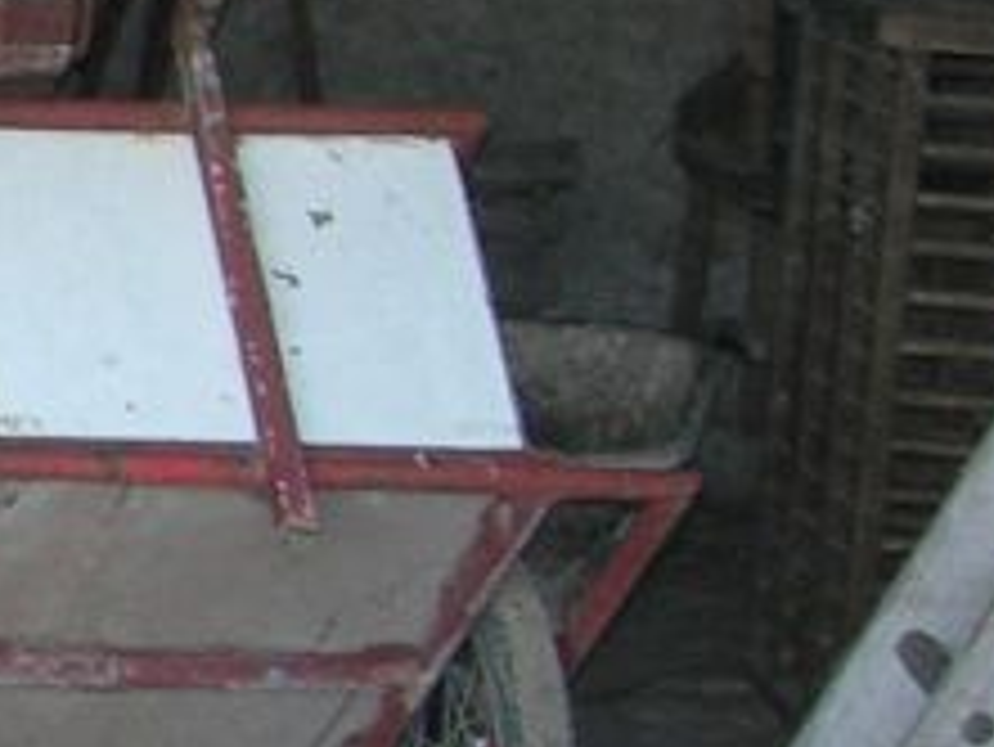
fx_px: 6407
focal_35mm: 223
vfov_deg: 6.6
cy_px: -148
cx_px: -1421
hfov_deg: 8.1
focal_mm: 7.8
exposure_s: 1/60.1
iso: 79
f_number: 2.8
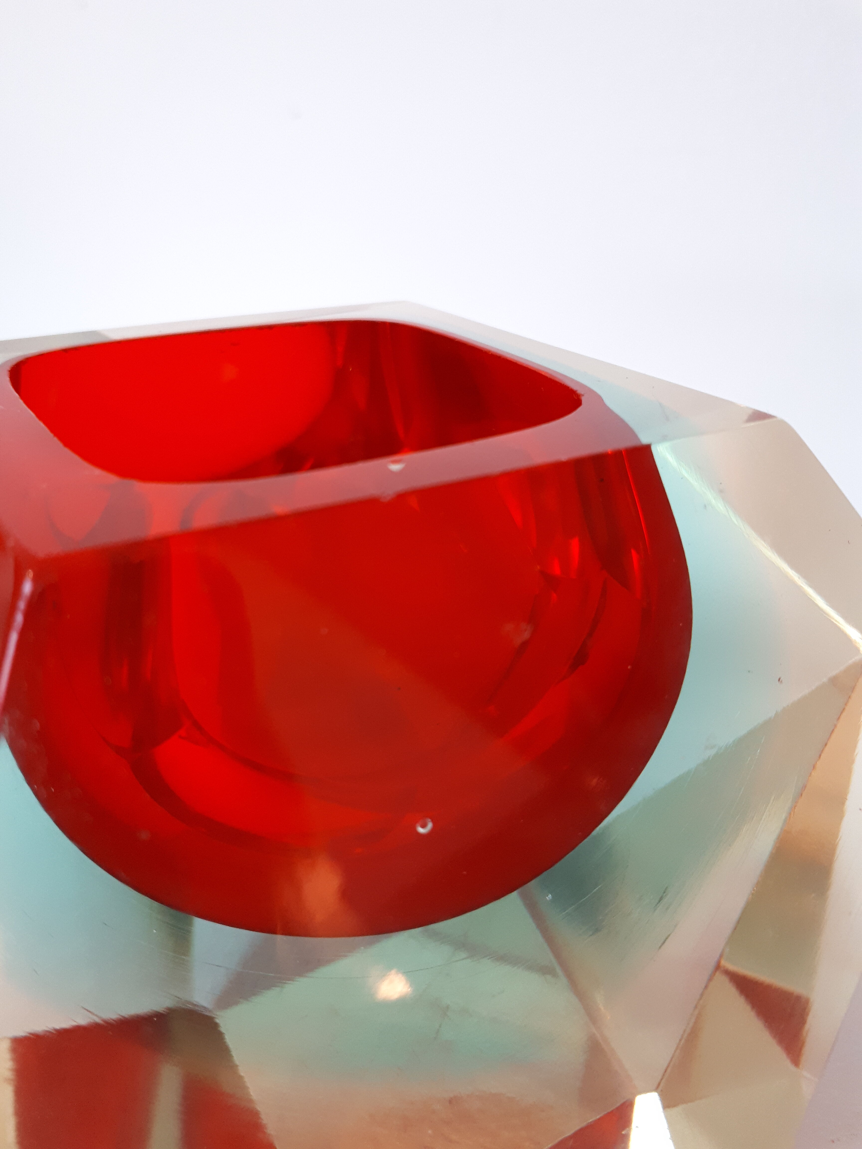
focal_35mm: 27
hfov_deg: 51.4
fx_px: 896
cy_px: 574
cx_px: 431
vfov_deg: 65.3
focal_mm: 3.6
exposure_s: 1/17
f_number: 1.9
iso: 250
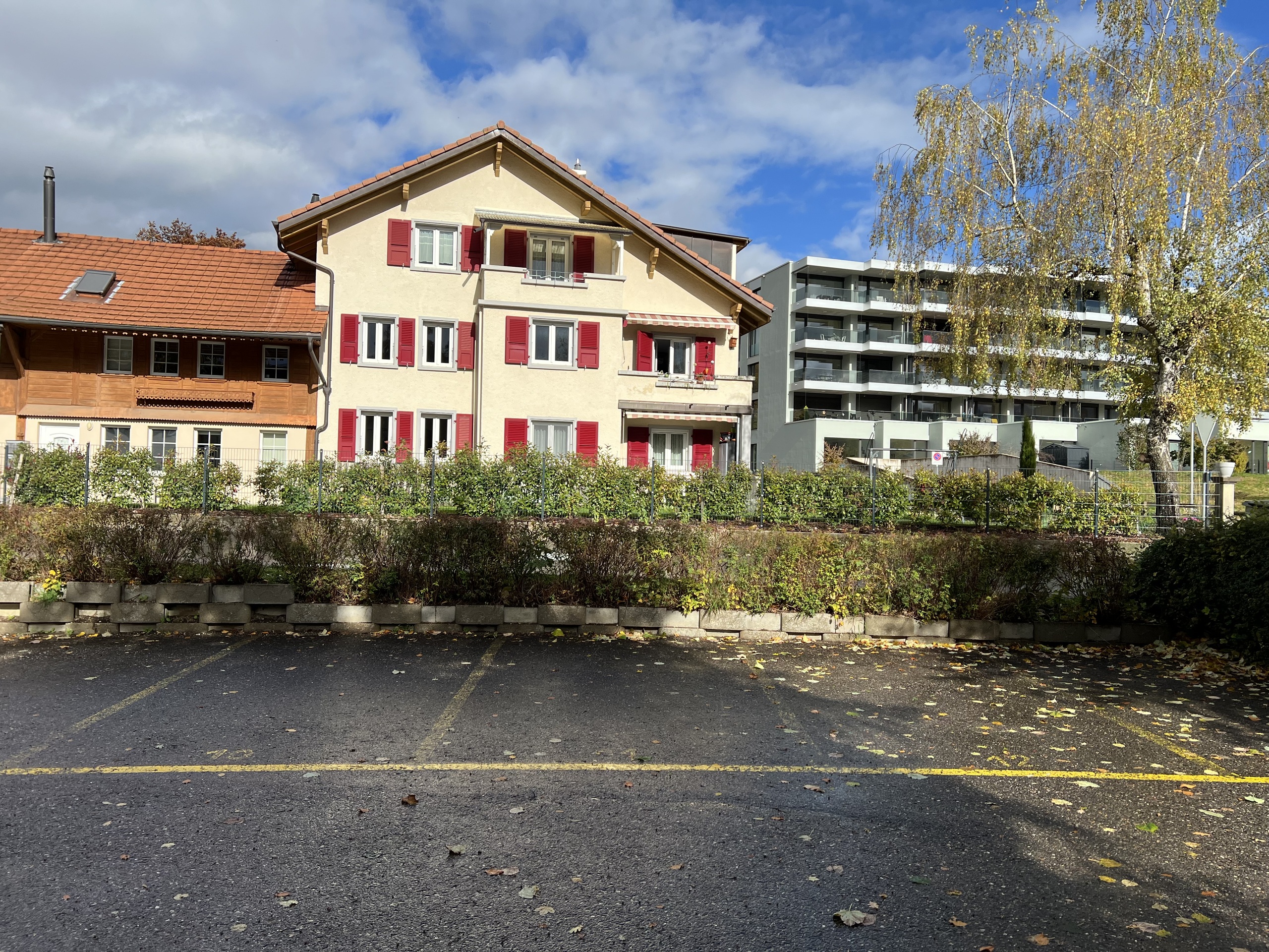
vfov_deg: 53.1
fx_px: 953
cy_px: 476
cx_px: 634
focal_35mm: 26
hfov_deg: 67.3
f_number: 1.5
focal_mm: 5.7
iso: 50
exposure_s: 1/3968
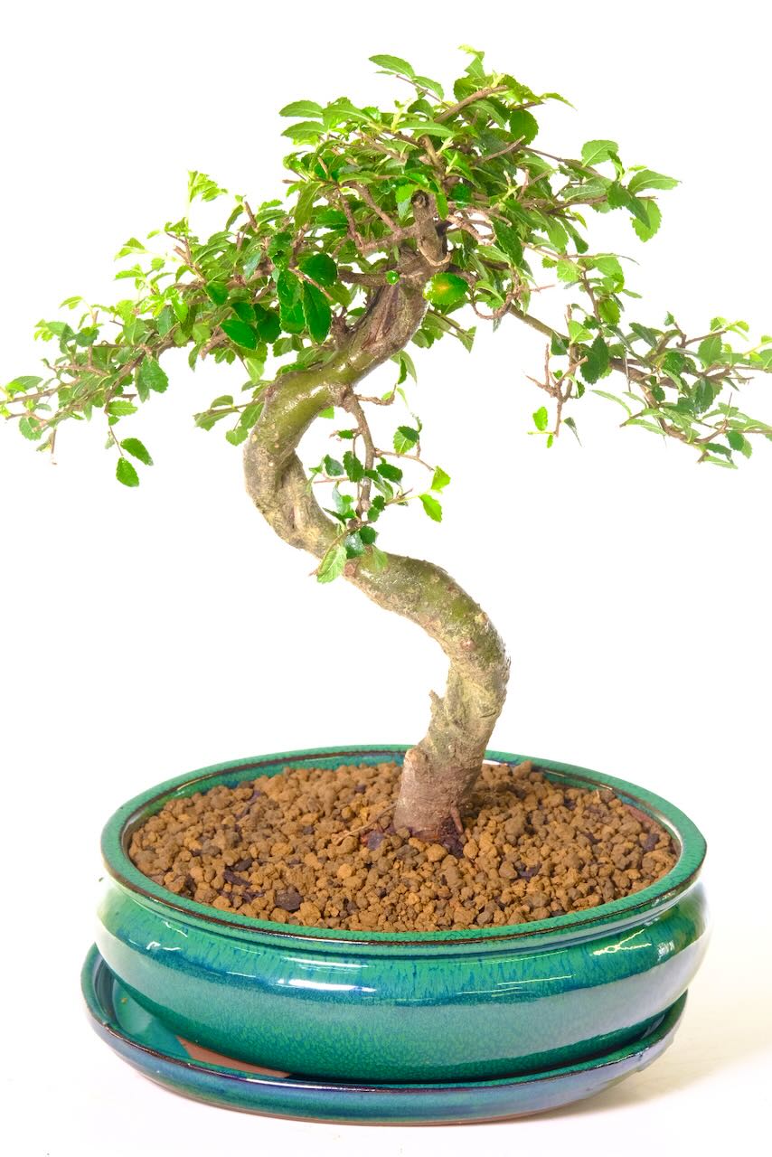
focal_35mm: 117
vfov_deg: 17.5
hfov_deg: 11.7
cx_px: 386
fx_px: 3761
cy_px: 578
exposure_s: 1/13
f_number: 13
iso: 1600
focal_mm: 77.9
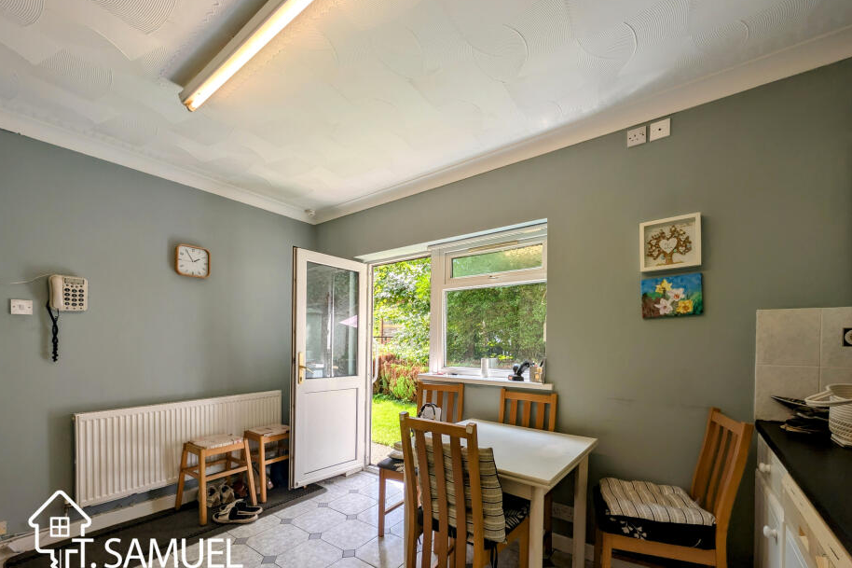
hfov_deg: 104.3
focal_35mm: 14
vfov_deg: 80.1
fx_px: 331
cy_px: 346
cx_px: 420
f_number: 1.7
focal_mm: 2.02
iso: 55
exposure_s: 1/488
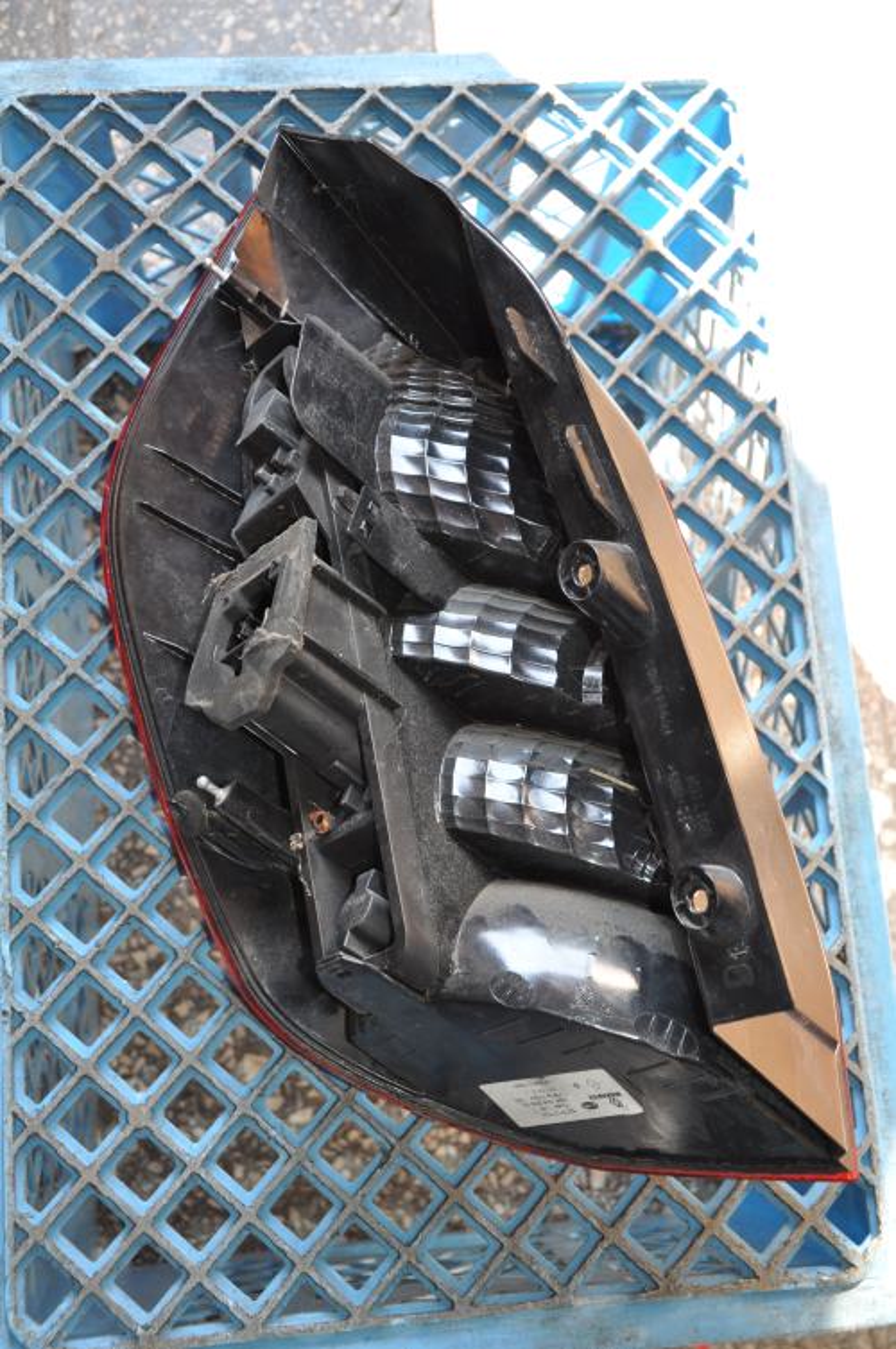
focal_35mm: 45
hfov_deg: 29.8
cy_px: 674
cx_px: 448
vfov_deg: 43.7
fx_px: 1685
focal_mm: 30
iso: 640
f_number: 4.2
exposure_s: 1/125
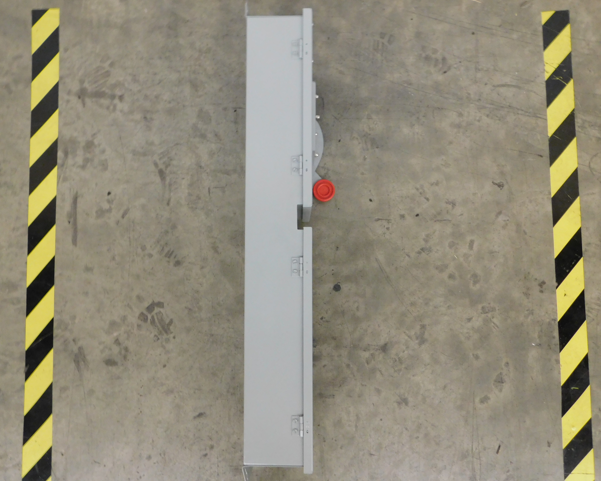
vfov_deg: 48.5
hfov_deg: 58.7
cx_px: 279
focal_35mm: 30
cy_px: 237
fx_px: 534
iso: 400
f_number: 3.2
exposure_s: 1/13
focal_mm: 4.9
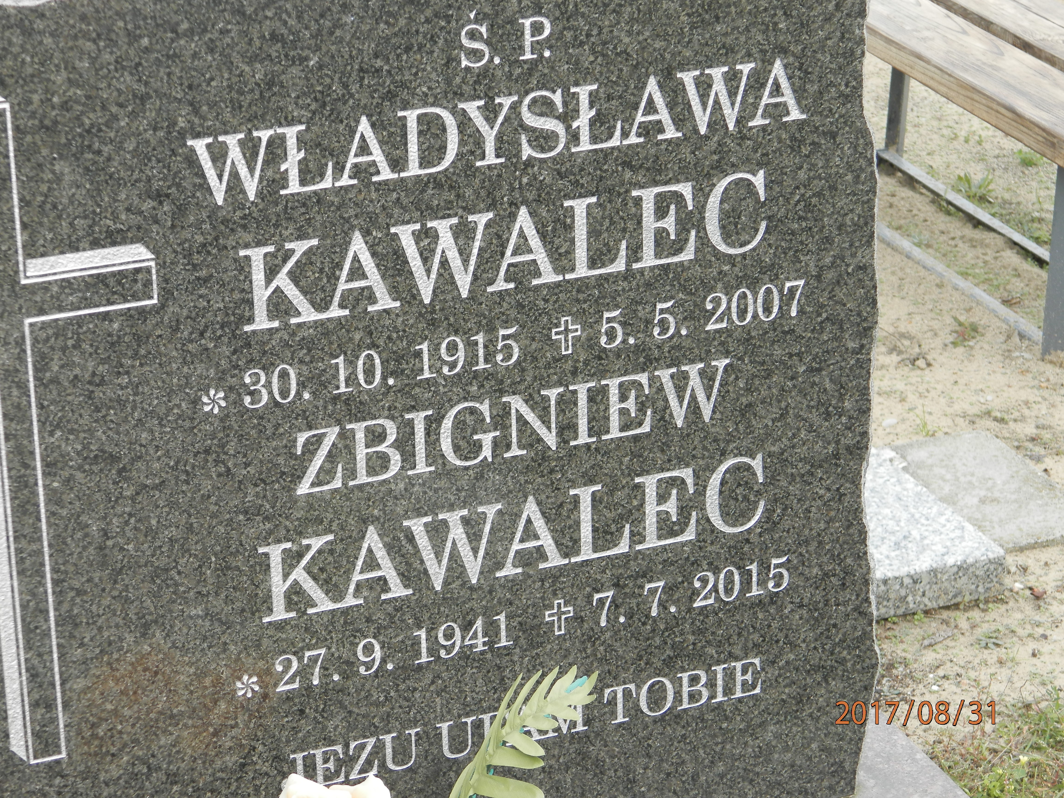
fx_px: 3258
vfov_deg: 14.0
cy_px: 399
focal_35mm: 106
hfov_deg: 18.5
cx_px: 532
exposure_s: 1/100
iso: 80
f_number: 4.5
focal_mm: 19
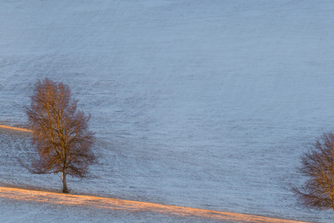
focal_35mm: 678
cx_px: 78
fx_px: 6292
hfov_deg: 3.0
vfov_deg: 2.0
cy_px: 251
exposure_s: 1/200
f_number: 11
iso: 400
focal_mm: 300
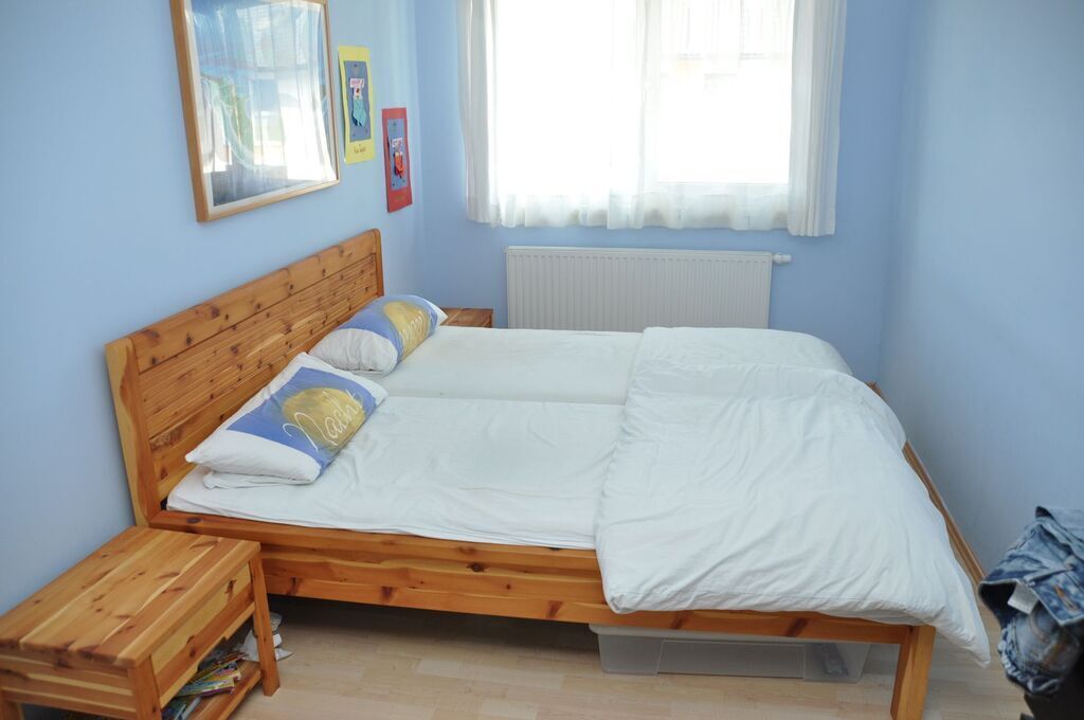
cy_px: 360
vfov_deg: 47.8
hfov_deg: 67.4
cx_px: 542
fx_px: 812
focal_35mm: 27
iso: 400
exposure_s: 1/60
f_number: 4
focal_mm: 18
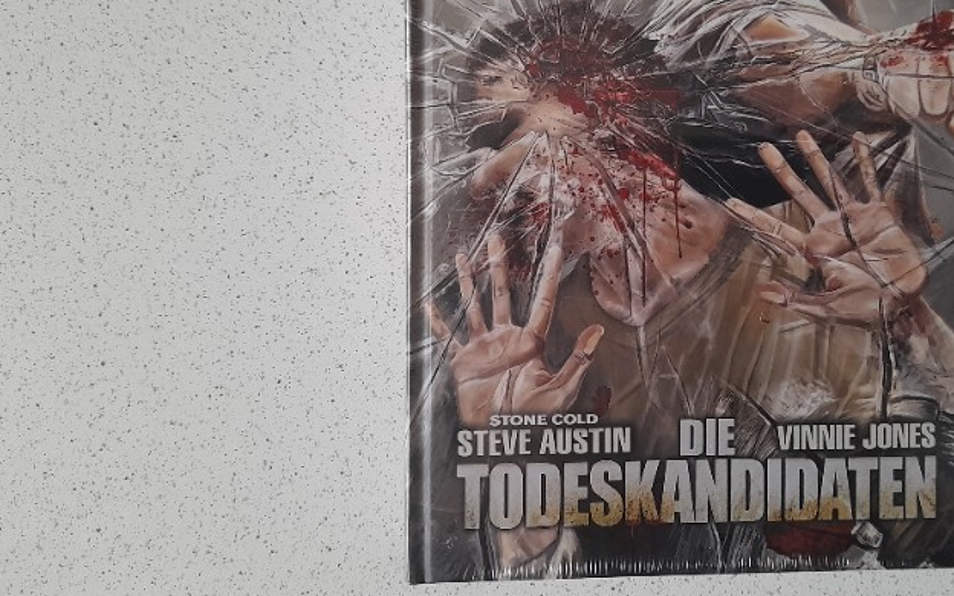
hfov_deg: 56.0
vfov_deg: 36.6
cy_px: 168
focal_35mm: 34
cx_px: 602
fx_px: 884
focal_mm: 4.6
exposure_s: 1/33
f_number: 2
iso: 320
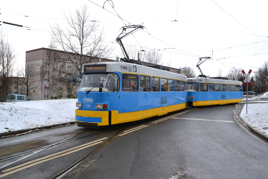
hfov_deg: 61.9
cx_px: 134
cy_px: 90
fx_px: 223
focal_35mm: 30
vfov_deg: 43.6
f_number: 9
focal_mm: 20
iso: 400
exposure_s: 1/500
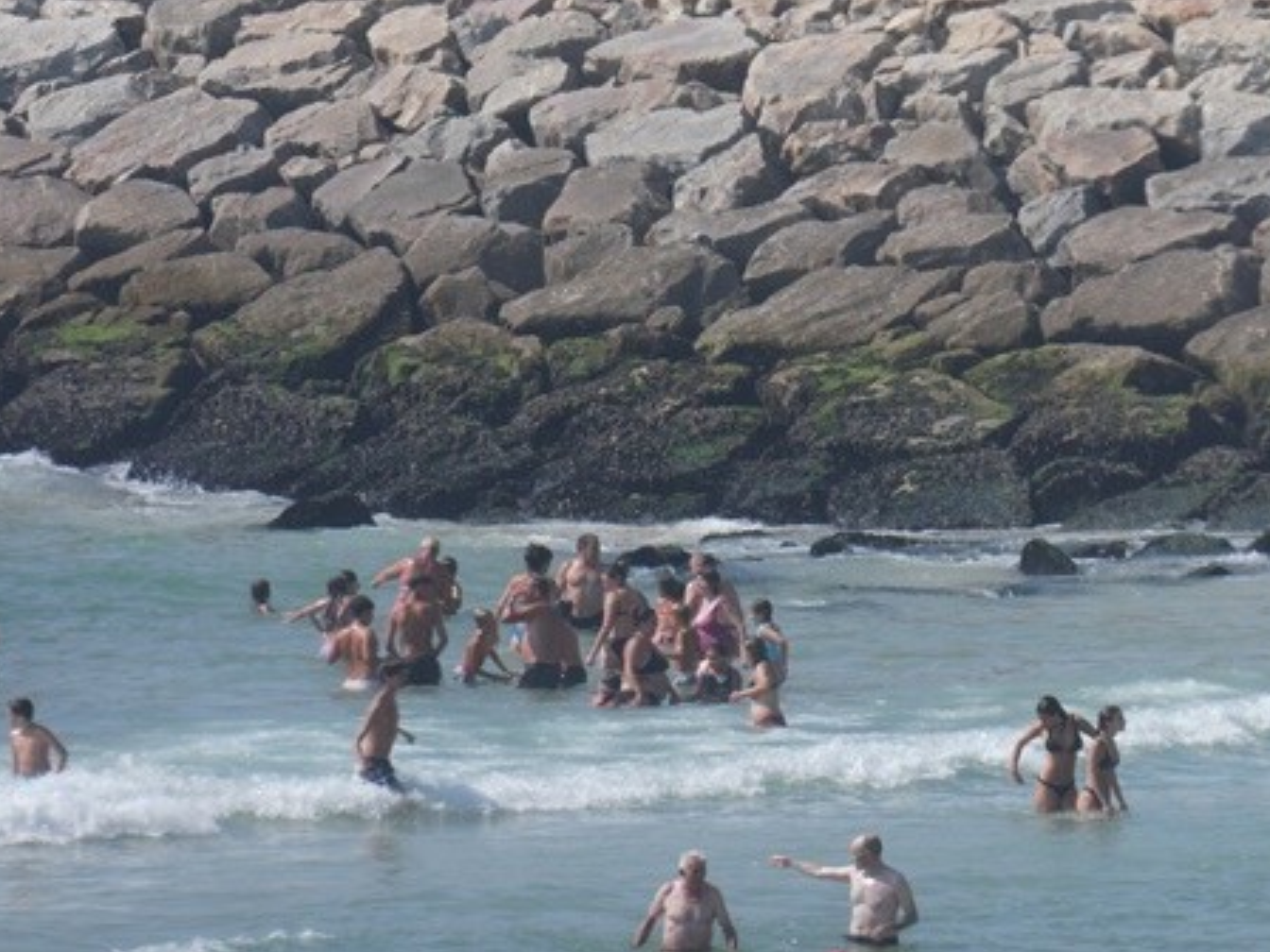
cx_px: 666
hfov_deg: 3.4
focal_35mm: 575
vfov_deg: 2.6
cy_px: 448
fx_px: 21096
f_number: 6.1
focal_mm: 96.2
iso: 80
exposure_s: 1/320
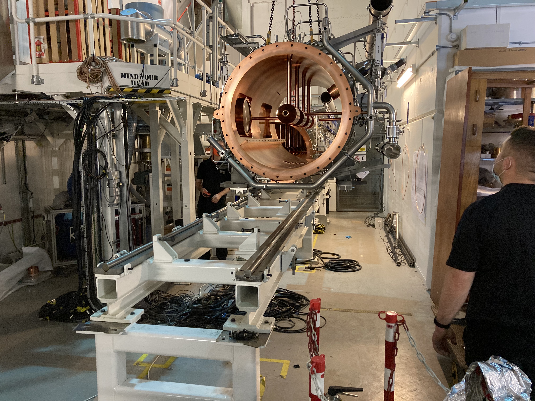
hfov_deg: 63.4
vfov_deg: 49.7
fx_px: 433
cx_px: 268
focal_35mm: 28
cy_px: 200
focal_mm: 3.99
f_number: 1.8
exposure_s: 1/33
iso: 320
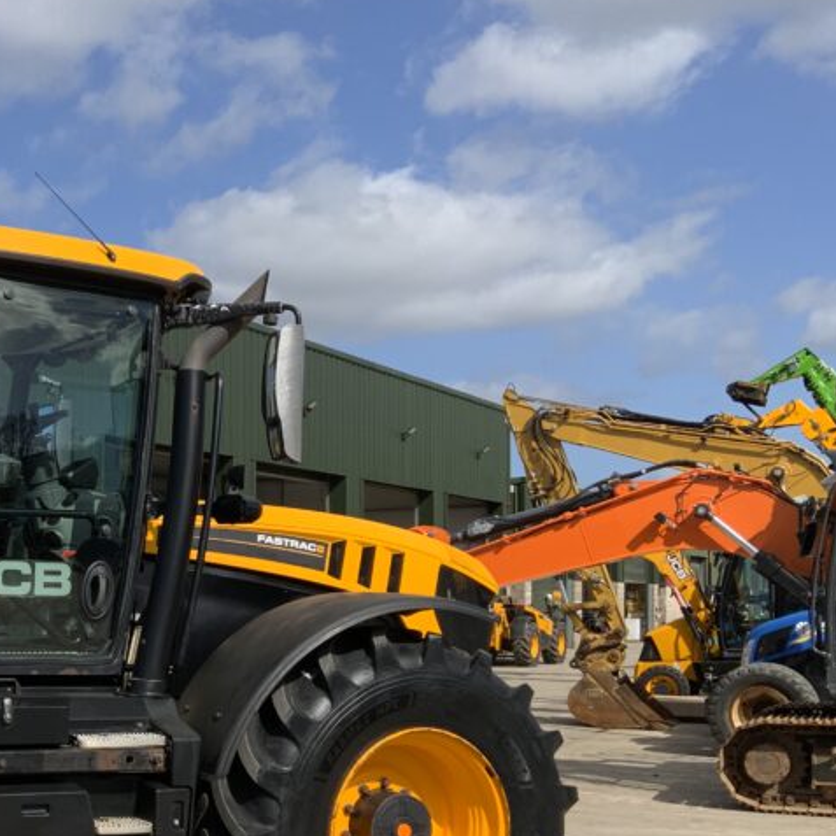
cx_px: 35
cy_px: 564
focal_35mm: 55
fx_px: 1503
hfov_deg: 29.4
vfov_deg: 30.8
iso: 16
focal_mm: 3
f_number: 1.8
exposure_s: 1/2141
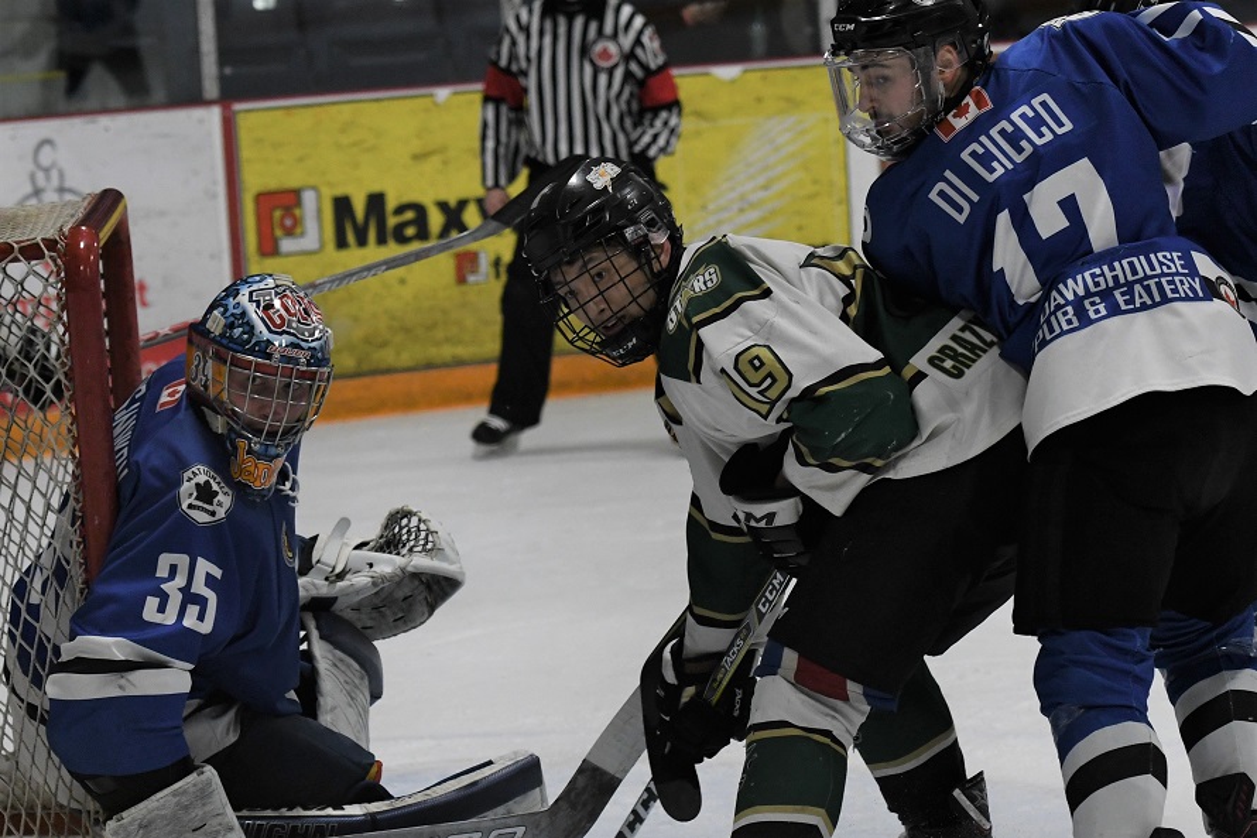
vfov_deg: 11.1
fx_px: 4294
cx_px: 628
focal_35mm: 123
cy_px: 419
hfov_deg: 16.7
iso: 1800
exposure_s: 1/800
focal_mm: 82
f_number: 3.5
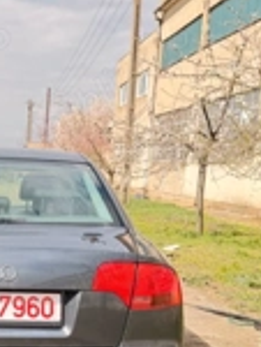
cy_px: 291
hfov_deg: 21.9
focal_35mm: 64
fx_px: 642
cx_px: -18
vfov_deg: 29.3
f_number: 1.78
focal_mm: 6.76
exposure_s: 1/1361
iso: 100
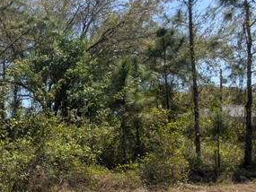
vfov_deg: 33.4
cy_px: 121
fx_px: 318
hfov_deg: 32.3
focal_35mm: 43
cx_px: -82
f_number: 1.7
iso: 58
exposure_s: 1/2227
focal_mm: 2.02
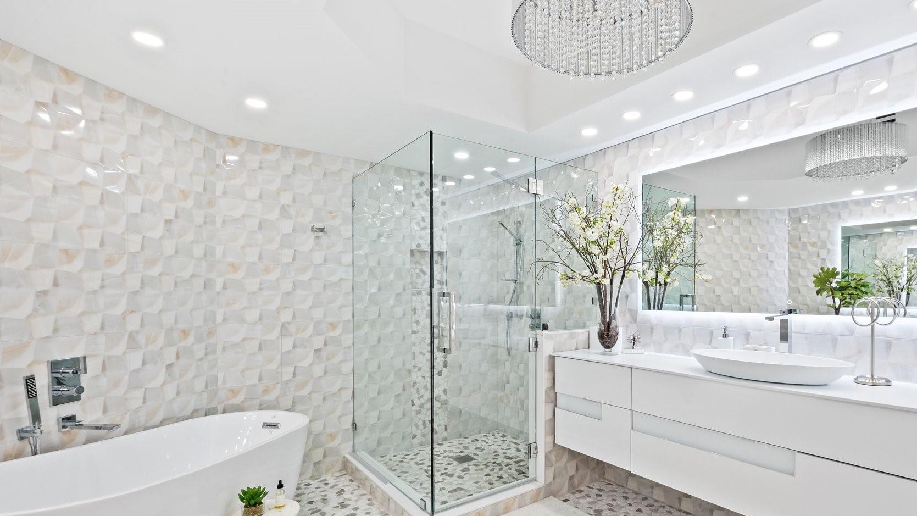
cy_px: 314
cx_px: 519
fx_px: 438
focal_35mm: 18
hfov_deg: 92.1
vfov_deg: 60.4
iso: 800
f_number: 8
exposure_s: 1/13
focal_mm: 14
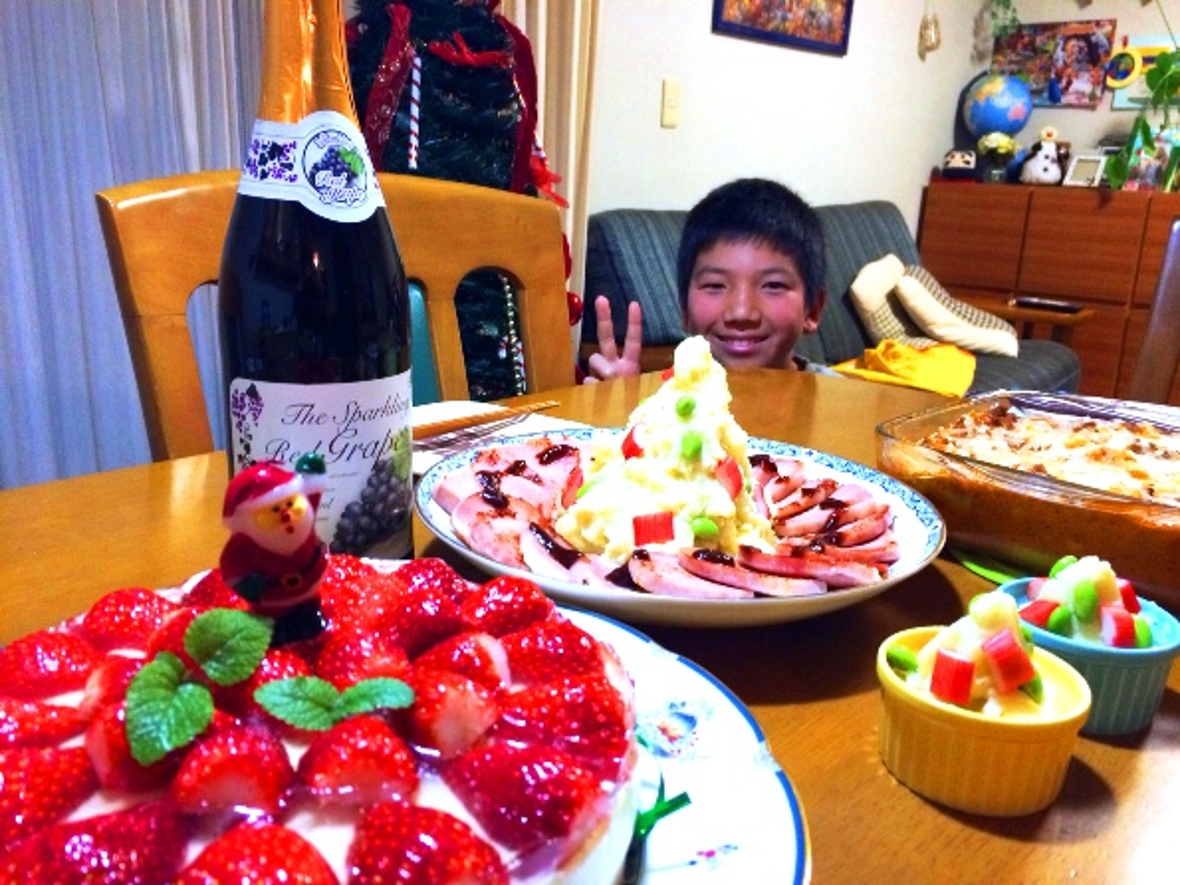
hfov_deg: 60.0
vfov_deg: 46.8
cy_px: 442
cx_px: 590
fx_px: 1022
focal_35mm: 30
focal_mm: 4.12
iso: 400
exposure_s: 1/33
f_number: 2.2
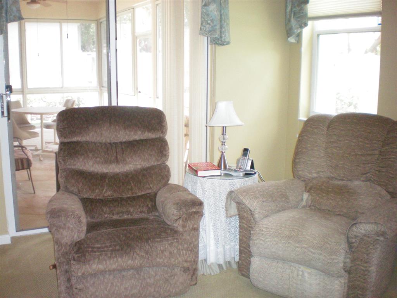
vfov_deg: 37.7
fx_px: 436
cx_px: 198
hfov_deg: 49.0
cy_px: 149
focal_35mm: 38
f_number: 3.1
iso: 400
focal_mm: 6.3
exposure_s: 1/60
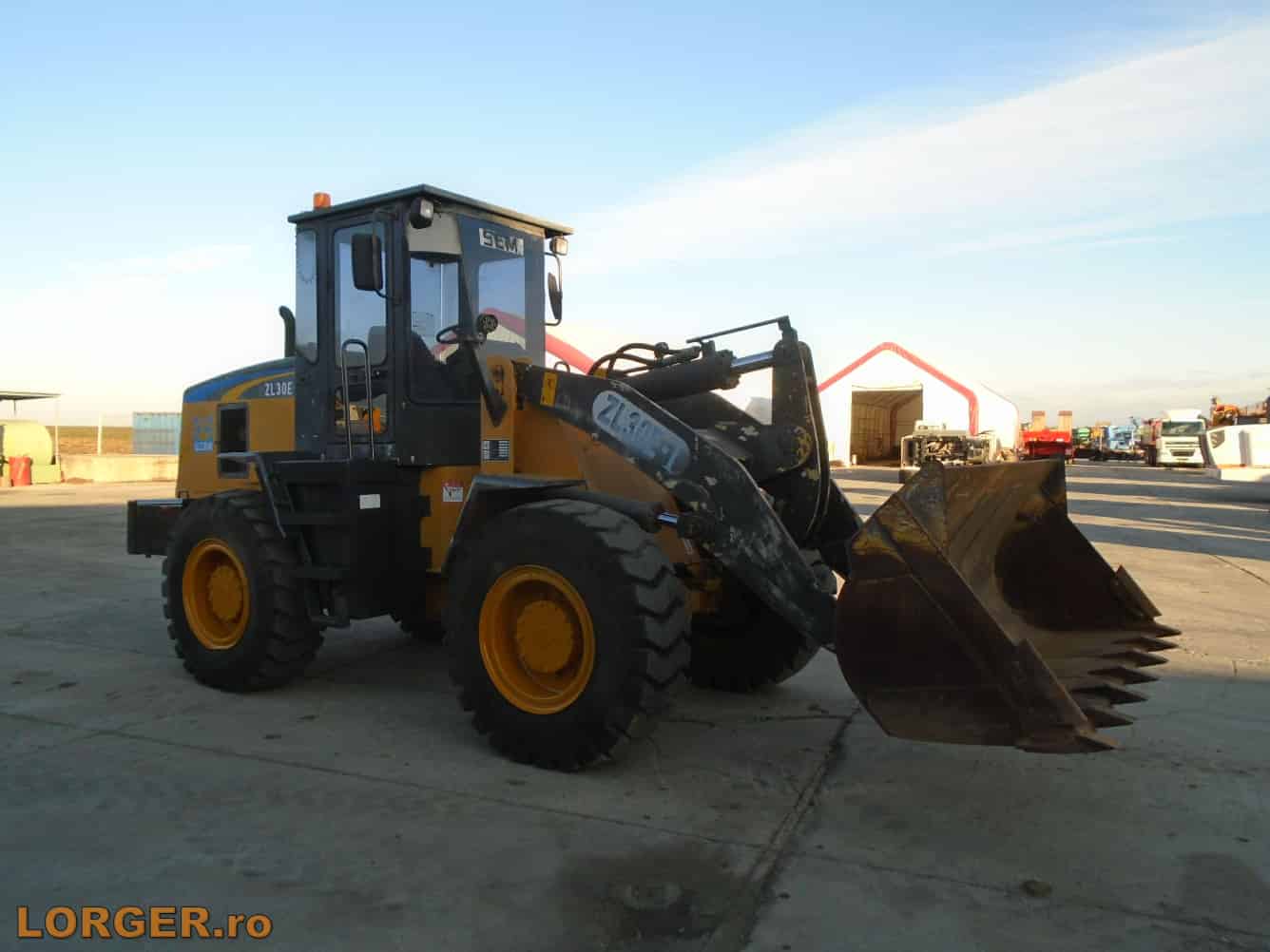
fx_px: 954
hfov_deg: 67.3
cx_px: 635
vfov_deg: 53.1
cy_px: 476
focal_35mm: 26
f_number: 3.2
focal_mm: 4.6
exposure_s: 1/400
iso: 100
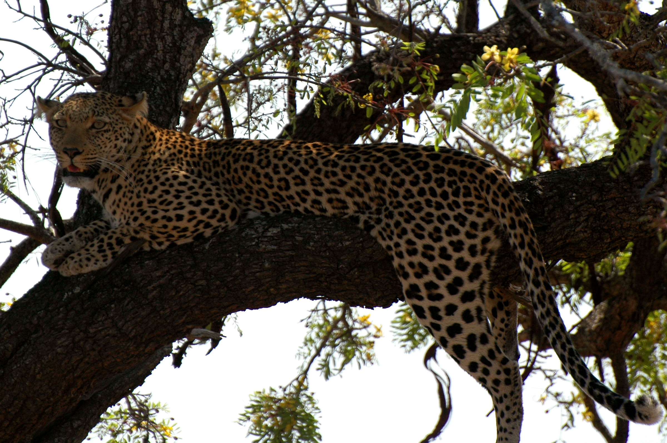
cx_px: 334
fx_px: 6941
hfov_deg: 5.5
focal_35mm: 375
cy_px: 222
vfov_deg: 3.7
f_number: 5.6
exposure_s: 1/1000
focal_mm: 250
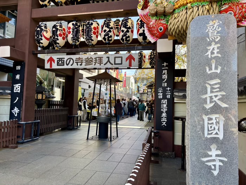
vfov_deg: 53.1
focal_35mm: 26
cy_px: 92
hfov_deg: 67.3
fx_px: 185
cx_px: 123
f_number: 1.6
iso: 50
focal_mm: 5.96
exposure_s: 1/331
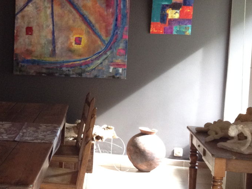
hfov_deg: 22.8
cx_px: -8
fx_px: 597
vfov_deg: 18.0
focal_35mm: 82
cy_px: 70
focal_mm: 4.28
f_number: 2.4
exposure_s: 1/20
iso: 160
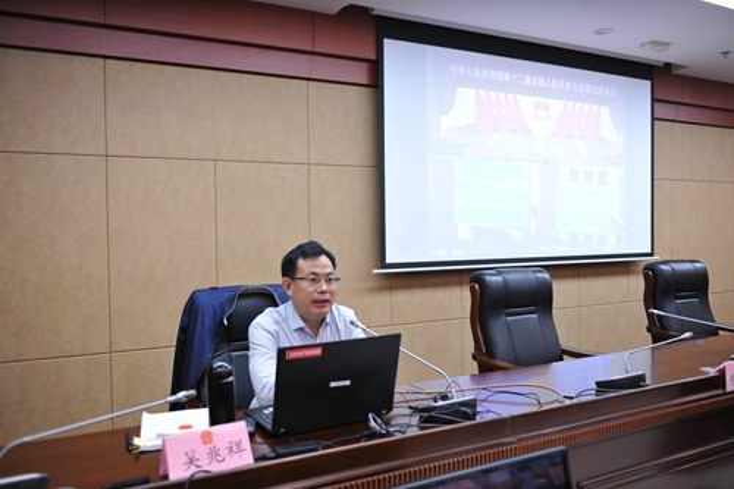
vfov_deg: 42.3
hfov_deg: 60.3
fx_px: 632
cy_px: 244
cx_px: 367
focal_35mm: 31
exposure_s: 1/125
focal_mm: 31
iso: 1100
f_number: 2.8
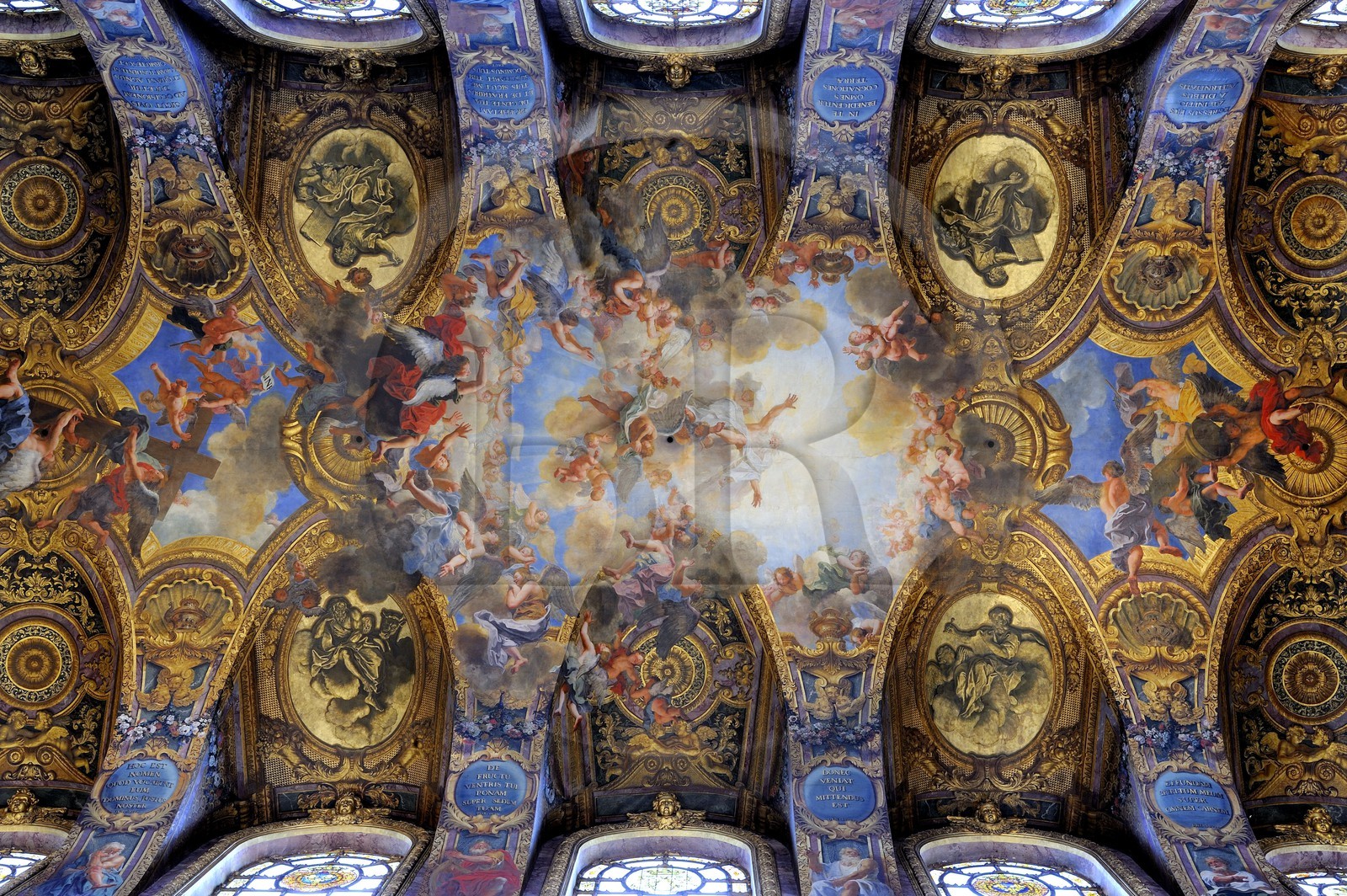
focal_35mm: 44
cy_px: 448
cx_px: 674
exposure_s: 5
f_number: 13
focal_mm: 44
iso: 200
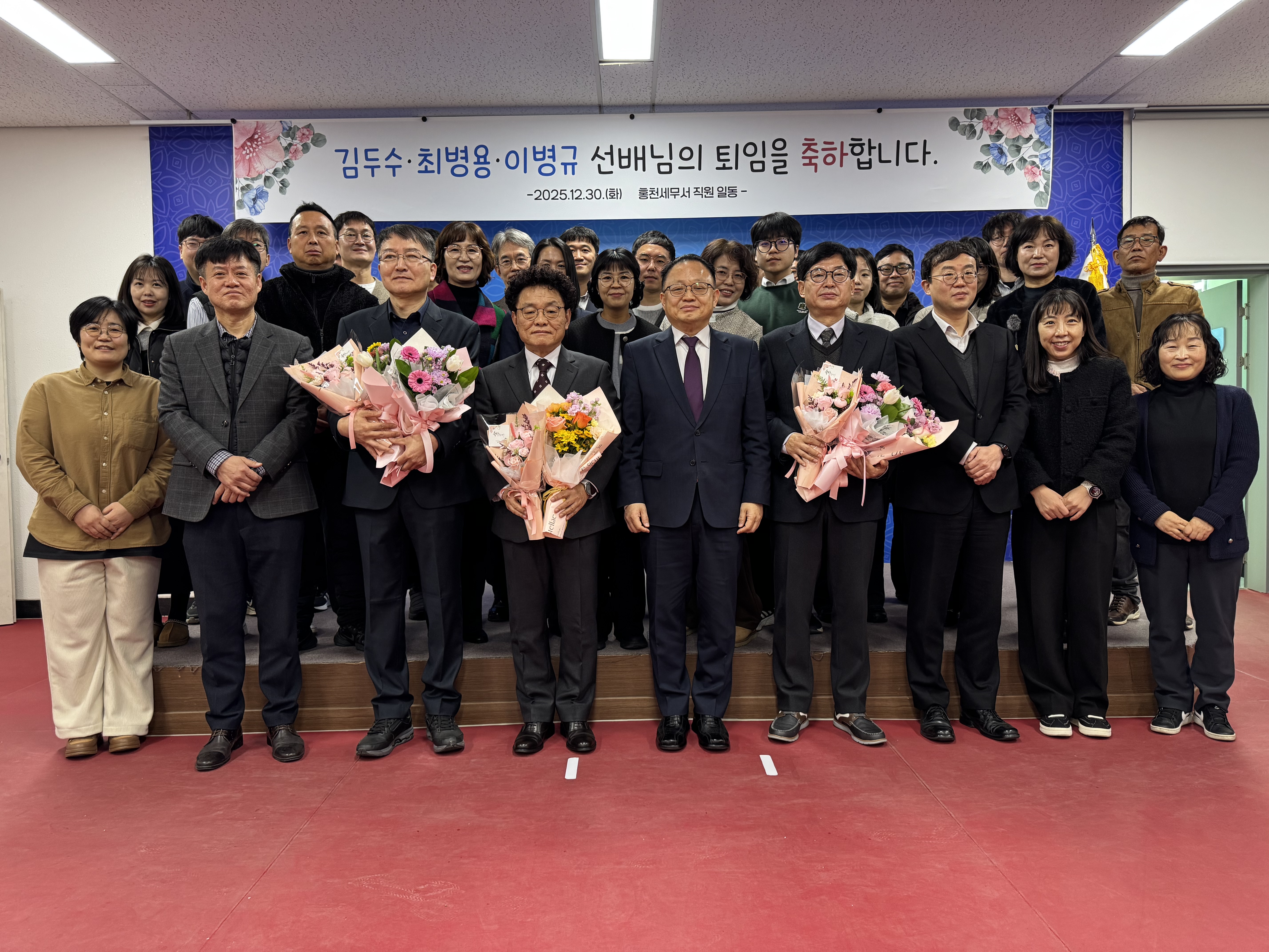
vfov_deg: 56.8
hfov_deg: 71.6
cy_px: 476
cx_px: 634
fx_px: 880
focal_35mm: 24
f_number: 1.78
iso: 200
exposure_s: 1/60
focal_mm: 6.76
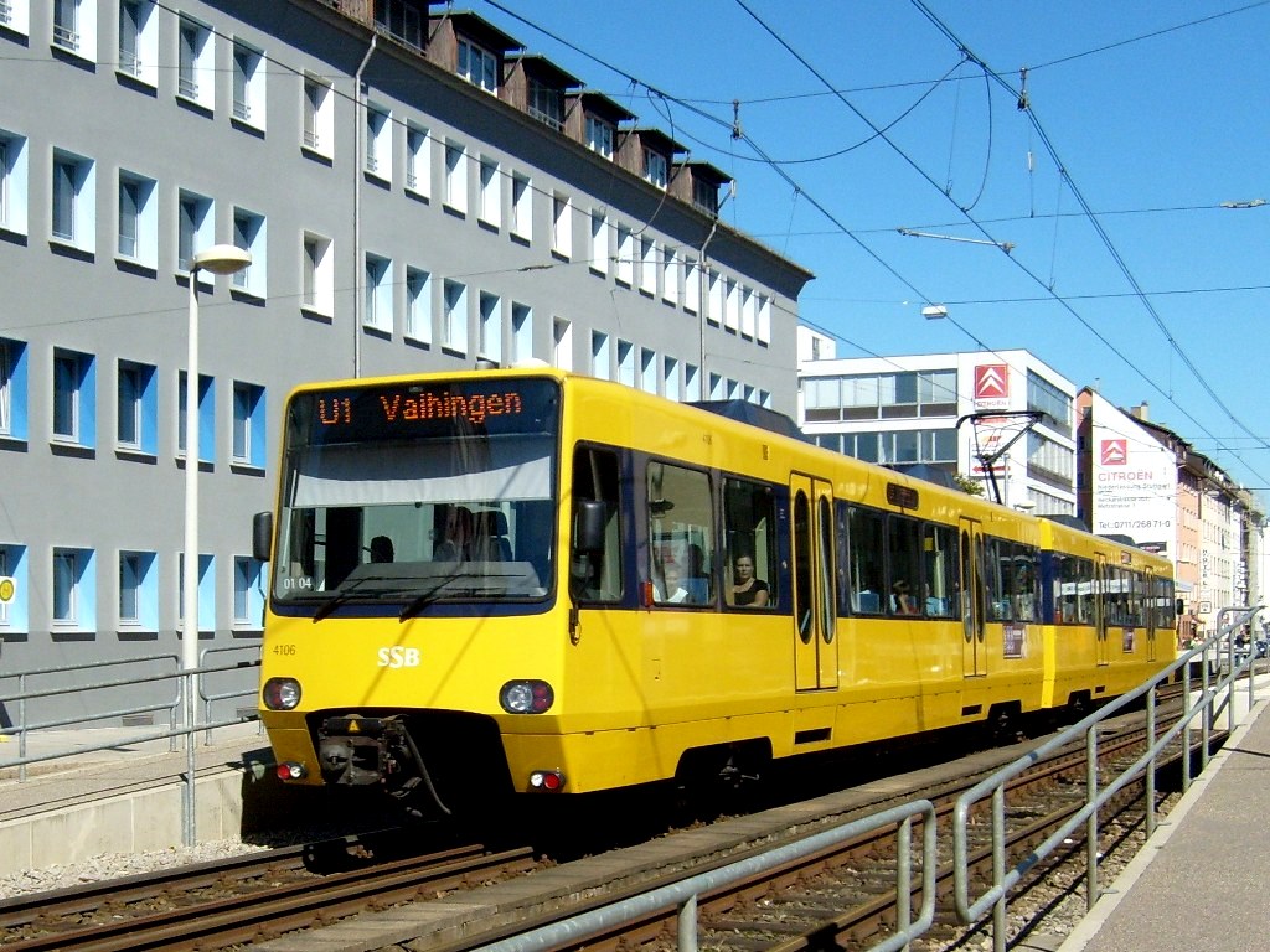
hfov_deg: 52.6
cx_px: 635
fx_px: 1284
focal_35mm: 35
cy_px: 476
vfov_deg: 40.7
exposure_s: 1/350
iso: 80
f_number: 7.1
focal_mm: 5.8
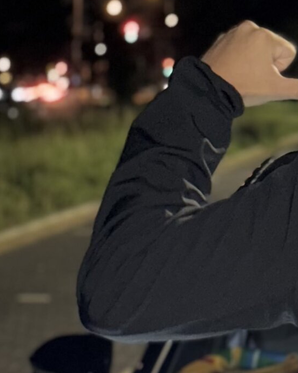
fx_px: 1919
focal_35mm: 174
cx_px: 487
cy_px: 243
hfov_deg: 8.6
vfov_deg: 11.1
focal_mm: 6.76
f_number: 1.78
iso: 250
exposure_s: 1/4
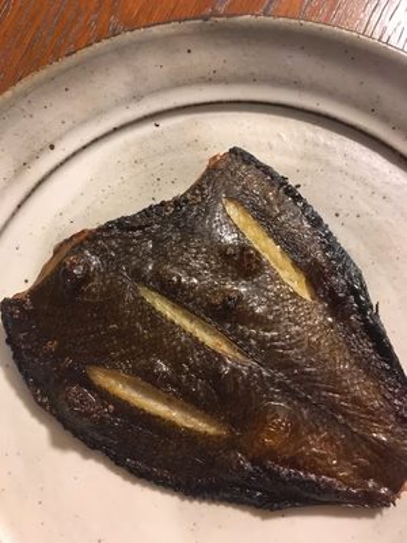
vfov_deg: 61.7
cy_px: 272
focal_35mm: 29
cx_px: 204
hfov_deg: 48.2
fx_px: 455
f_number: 2.2
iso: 200
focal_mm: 4.15
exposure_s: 1/30
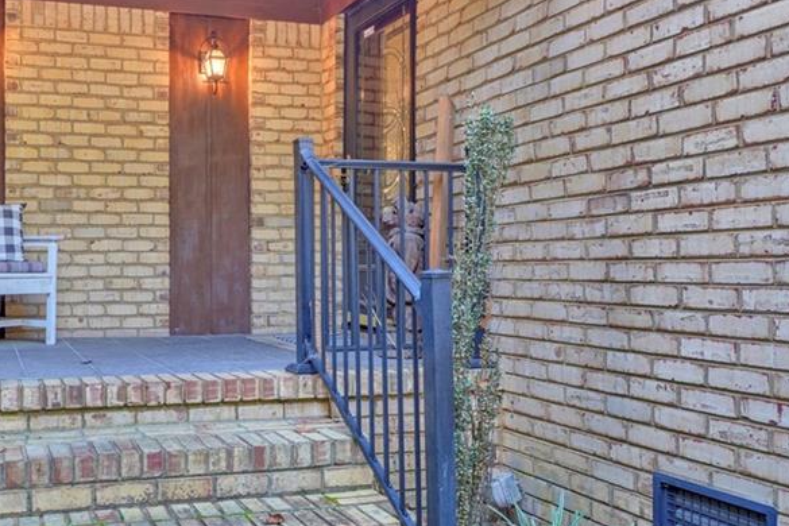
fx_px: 767
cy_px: 258
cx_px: 190
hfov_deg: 51.9
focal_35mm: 35
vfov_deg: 37.9
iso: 500
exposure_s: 1/3
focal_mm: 20
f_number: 9
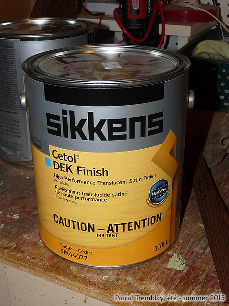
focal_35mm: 49
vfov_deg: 38.9
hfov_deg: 29.7
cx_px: 114
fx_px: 432
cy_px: 153
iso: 100
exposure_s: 1/30
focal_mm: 4.8
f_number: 2.8
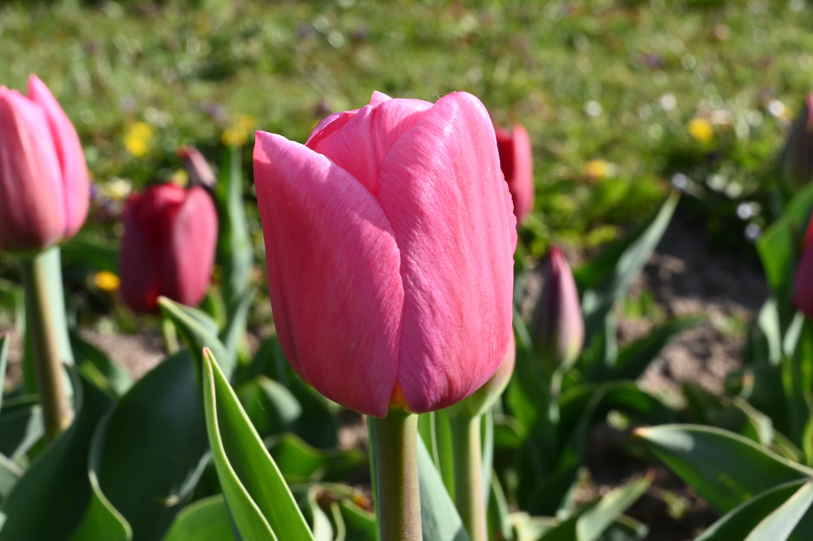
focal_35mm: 53
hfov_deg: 37.5
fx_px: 1196
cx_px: 382
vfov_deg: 25.5
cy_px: 279
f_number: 16
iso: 200
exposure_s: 1/60
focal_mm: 49
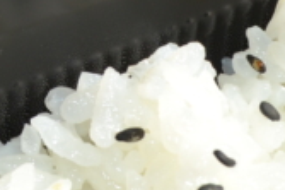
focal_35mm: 162
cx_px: -152
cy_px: -36
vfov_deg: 8.4
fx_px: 1281
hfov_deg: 12.1
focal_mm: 20
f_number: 9
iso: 100
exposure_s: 1/200
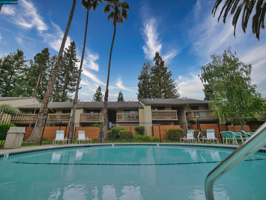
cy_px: 100
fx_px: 108
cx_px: 133
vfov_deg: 85.7
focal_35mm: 14
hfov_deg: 102.1
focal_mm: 7
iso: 500
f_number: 2.8
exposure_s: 1/6400
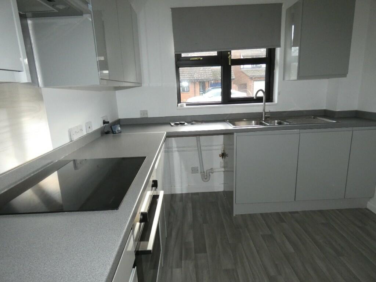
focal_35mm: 20
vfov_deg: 66.0
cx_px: 188
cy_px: 141
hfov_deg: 81.7
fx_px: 217
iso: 400
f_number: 2.8
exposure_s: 1/30
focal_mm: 3.6
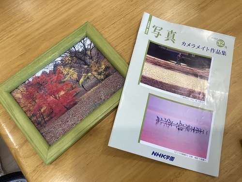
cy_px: 91
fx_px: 217
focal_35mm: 31
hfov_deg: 58.4
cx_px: 121
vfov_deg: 45.4
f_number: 2.4
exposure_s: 1/60
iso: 64
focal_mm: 3.3
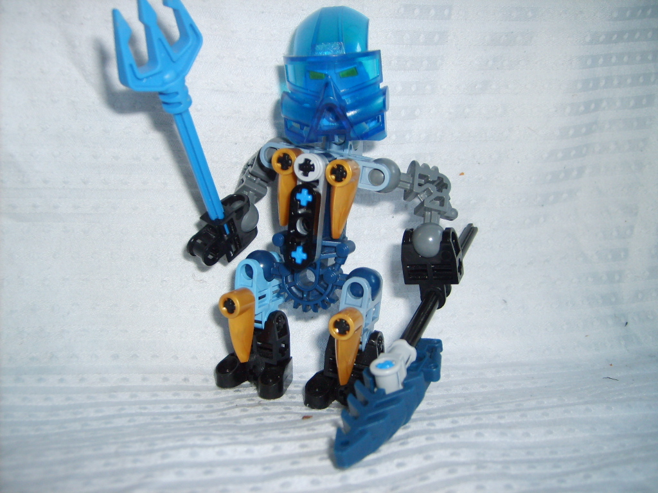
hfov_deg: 52.6
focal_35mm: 35
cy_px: 246
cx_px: 329
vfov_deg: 40.7
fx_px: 665
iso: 100
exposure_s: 1/45
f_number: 2.8
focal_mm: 5.8
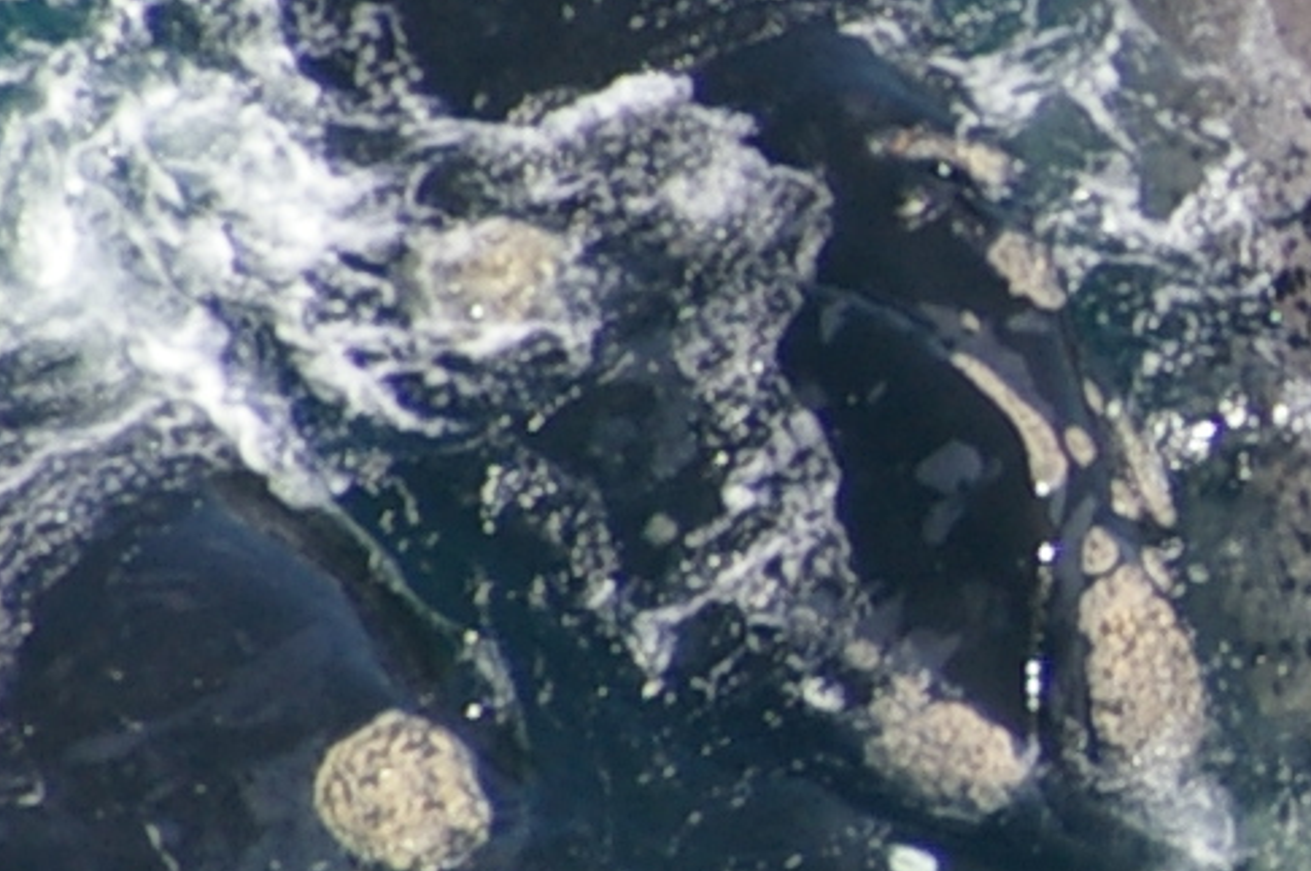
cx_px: 2163
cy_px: 326
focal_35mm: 2783
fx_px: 101244
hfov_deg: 0.7
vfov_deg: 0.5
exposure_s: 1/500
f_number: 8
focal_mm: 300
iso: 200
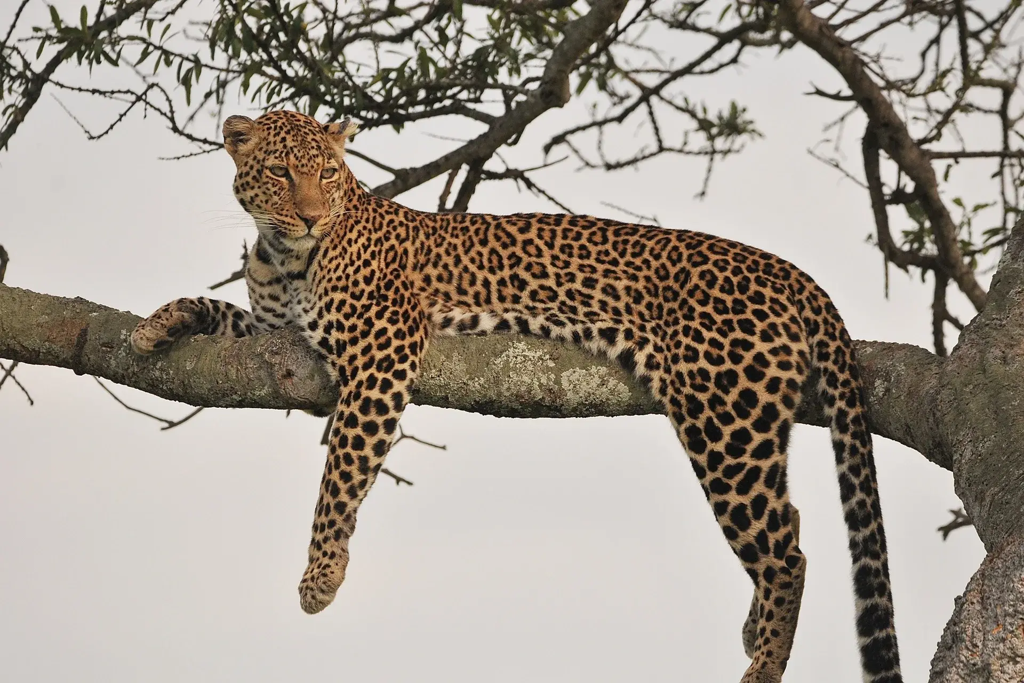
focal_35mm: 660
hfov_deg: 3.1
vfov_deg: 2.1
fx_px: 18772
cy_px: 342
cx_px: 512
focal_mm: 440
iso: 500
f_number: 6
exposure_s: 1/2000
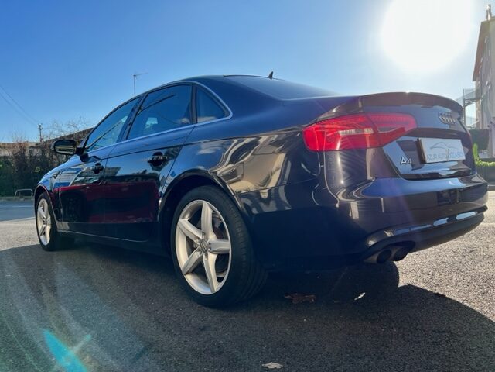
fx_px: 372
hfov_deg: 67.3
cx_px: 248
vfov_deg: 53.1
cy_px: 186
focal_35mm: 26
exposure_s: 1/2632
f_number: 1.5
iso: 50
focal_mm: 5.7
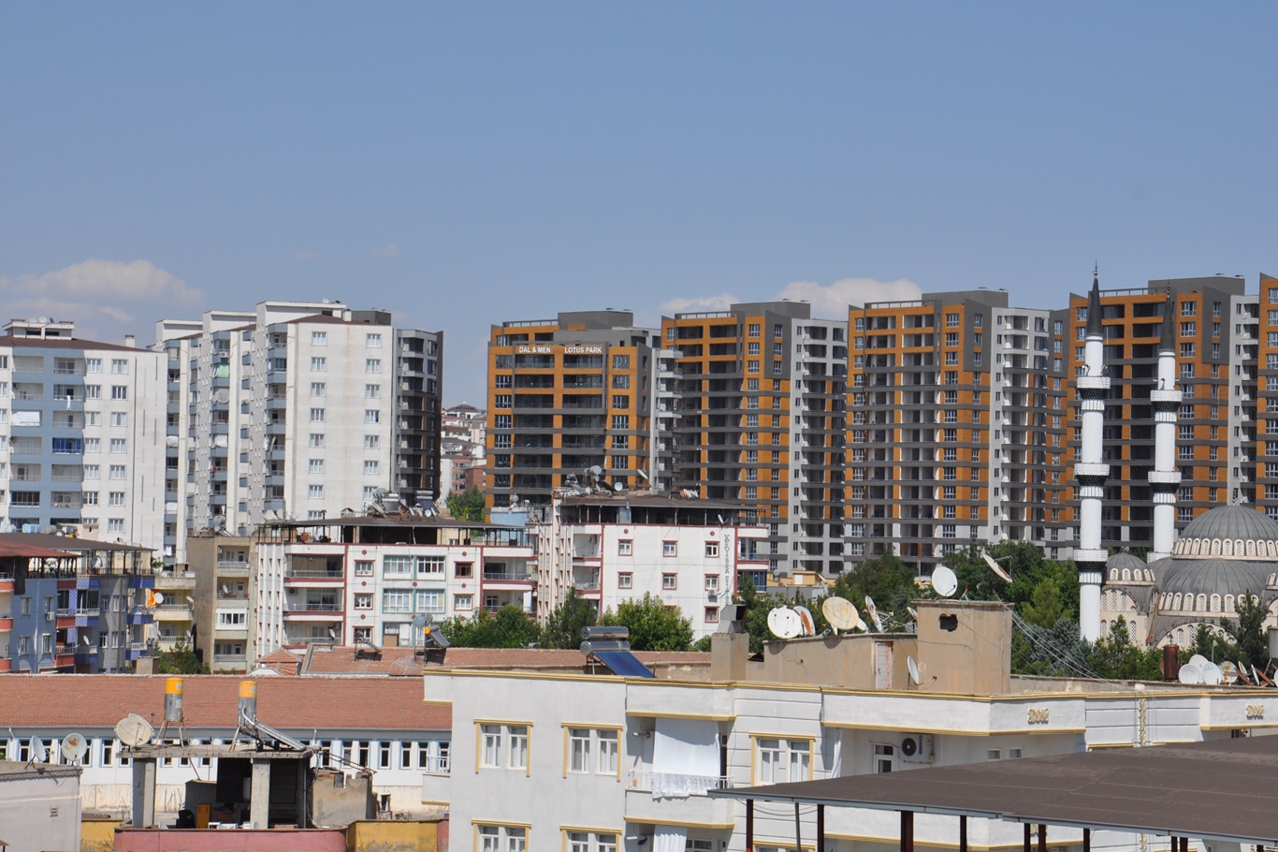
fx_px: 3726
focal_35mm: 105
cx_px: 639
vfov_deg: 13.0
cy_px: 426
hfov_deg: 19.5
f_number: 10
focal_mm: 70
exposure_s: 1/400
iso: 200
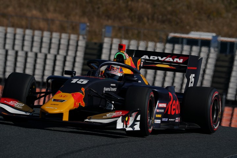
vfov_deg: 2.3
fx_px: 3950
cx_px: 118
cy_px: 79
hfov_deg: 3.4
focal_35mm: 600
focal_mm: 600
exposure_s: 1/800
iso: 200
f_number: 13
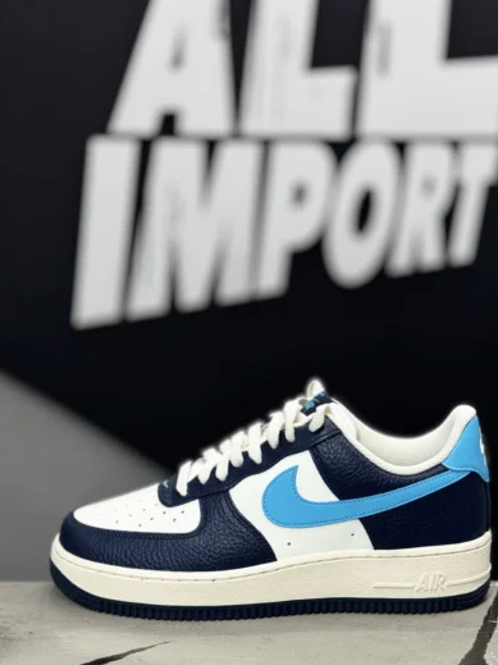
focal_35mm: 53
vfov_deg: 36.2
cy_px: 336
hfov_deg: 27.5
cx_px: 270
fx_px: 1017
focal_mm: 6.76
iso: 200
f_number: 1.78
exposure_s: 1/60
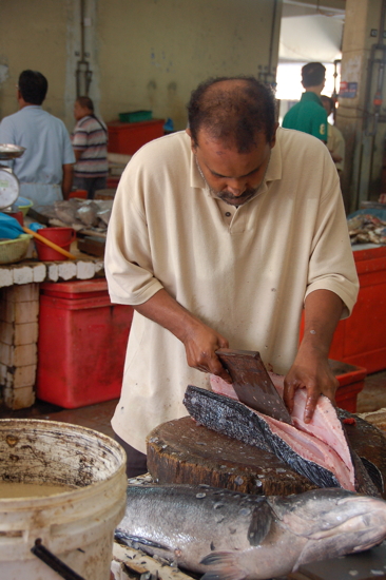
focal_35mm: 52
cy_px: 290
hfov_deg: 25.7
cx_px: 193
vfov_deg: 37.9
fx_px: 845
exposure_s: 1/80
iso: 800
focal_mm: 35
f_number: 4.5
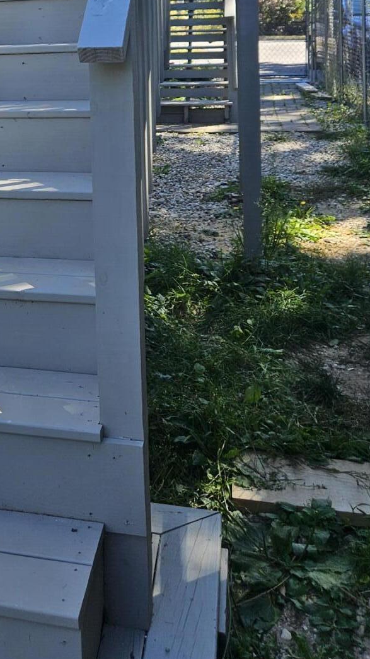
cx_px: -9
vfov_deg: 40.0
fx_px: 837
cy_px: 76
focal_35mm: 48
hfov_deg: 23.7
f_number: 1.8
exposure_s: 1/256
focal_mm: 5.4
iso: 25
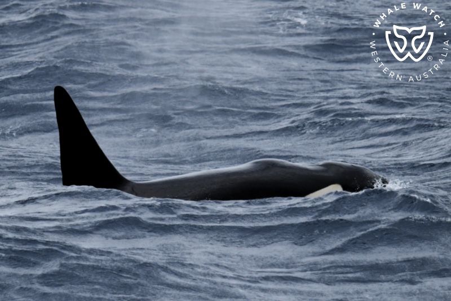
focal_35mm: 390
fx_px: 4885
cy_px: 150
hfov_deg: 5.3
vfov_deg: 3.5
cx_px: 226
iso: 1100
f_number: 6
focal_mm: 390
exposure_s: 1/8000
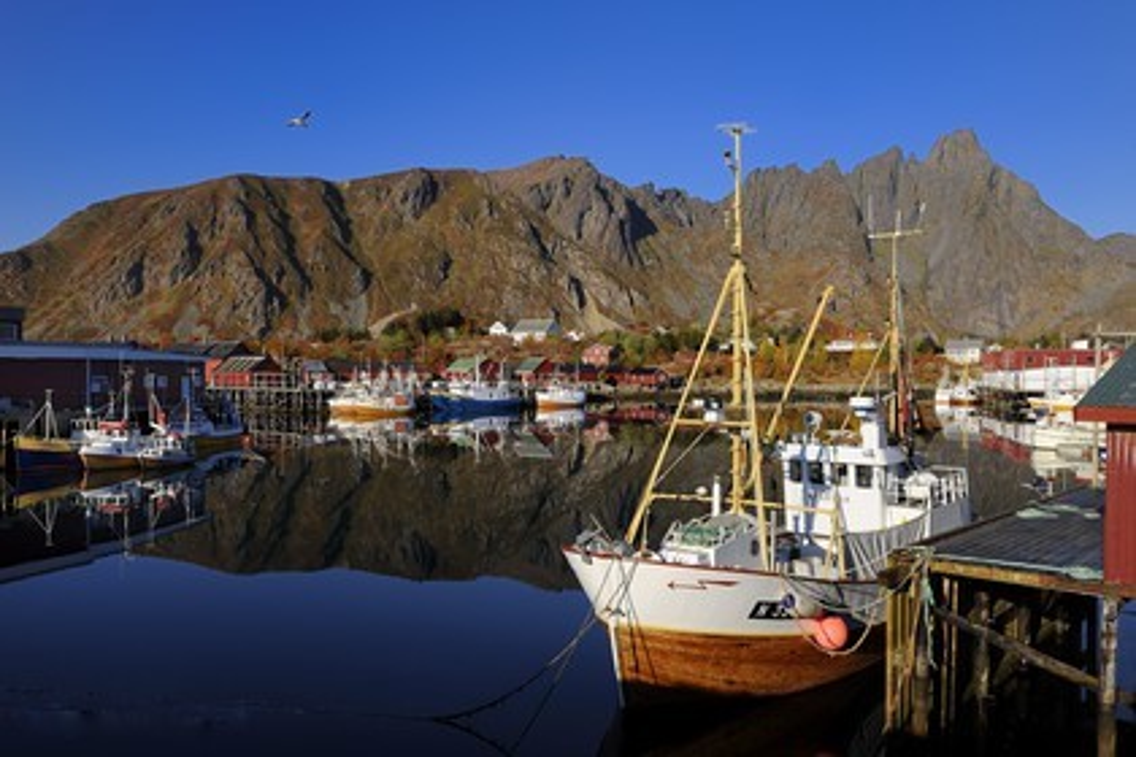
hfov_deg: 63.7
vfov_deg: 45.0
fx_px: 915
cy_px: 378
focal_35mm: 29
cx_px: 568
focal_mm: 29
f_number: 16
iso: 200
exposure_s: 1/160
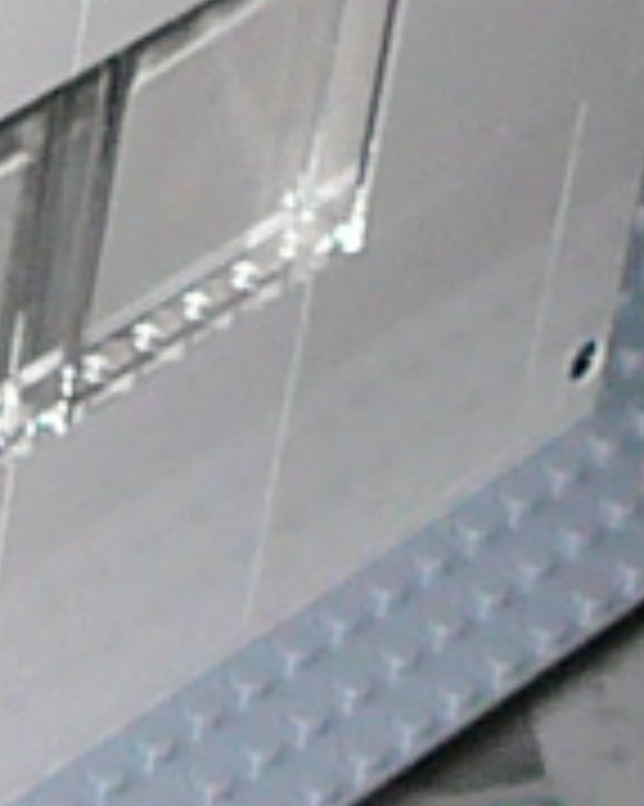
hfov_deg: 4.9
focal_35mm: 306
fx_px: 7297
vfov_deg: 6.3
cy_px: -140
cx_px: -919
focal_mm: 5.2
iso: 100
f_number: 2.8
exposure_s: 1/30
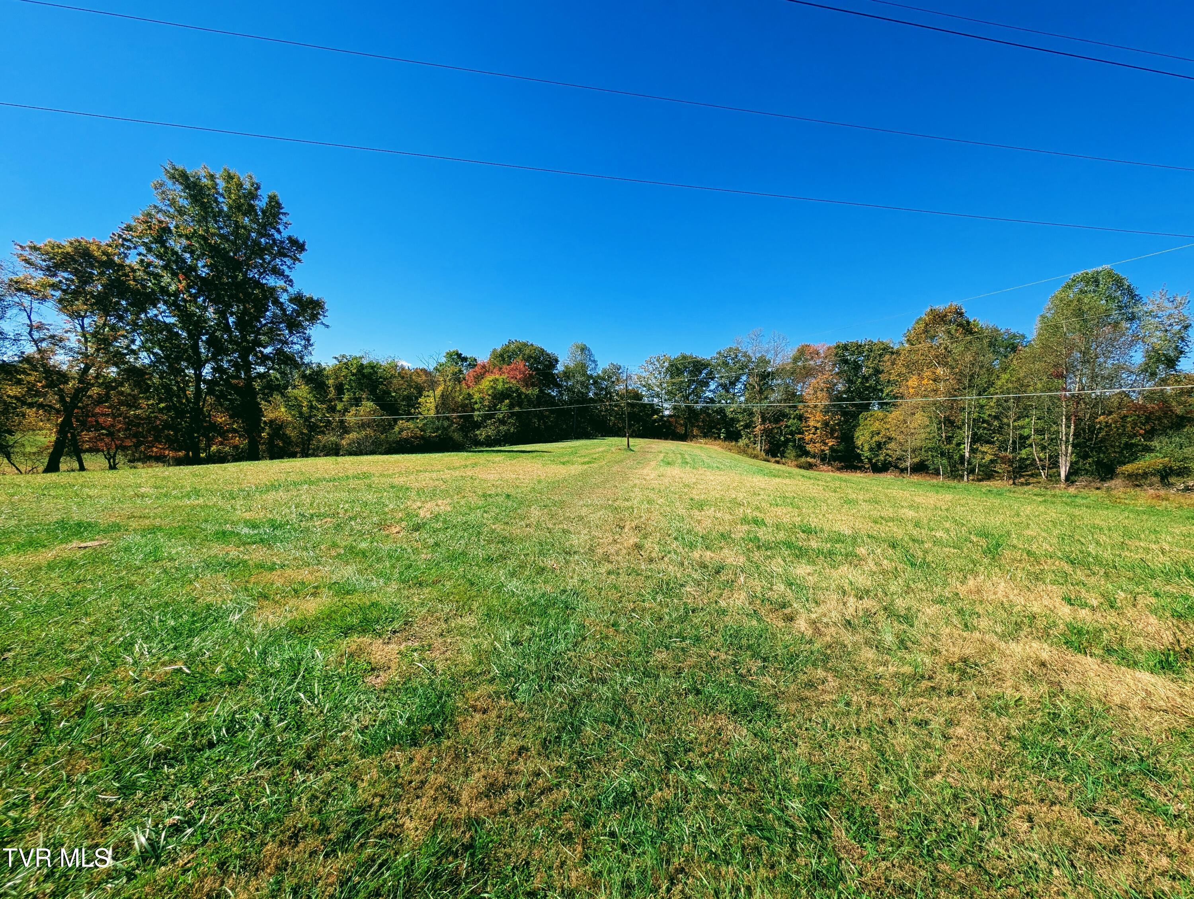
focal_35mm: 12
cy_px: 450
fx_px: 414
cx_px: 597
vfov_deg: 94.6
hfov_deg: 110.5
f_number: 1.95
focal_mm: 2.23
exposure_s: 1/1229
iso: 41
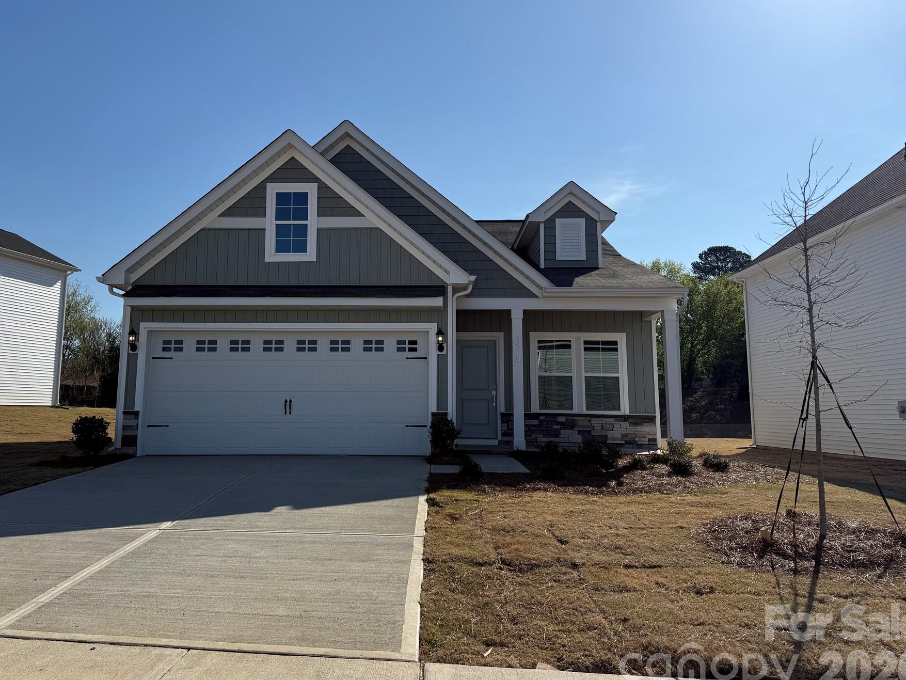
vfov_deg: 49.7
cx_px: 401
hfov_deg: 63.2
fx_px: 733
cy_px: 309
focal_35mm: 28
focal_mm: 6.76
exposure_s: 1/9091
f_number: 1.78
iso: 80
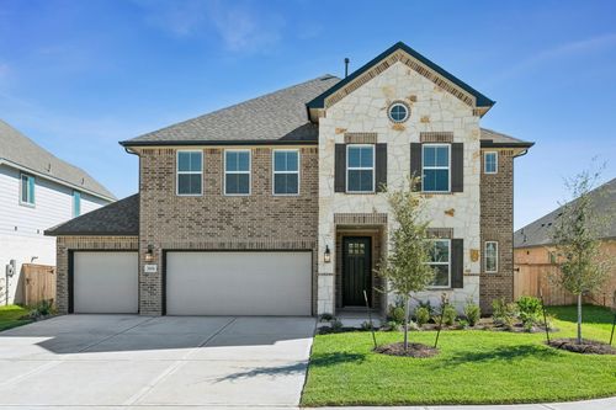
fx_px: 530
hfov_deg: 60.3
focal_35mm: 31
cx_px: 308
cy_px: 205
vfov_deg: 42.3
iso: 160
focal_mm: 31
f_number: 9
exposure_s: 1/160
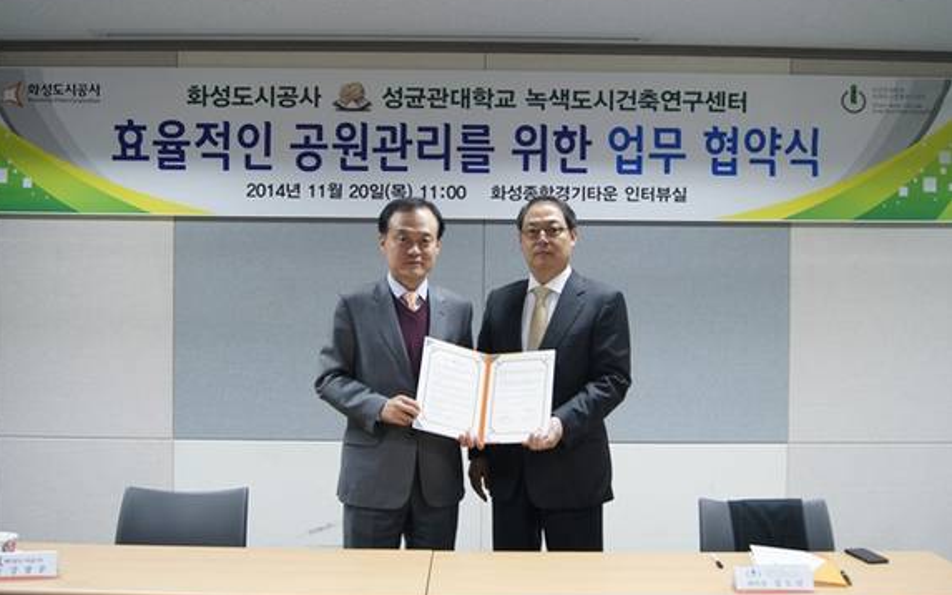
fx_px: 882
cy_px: 296
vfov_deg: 37.3
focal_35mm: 34
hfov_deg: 56.7
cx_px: 472
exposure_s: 1/40
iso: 800
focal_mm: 22
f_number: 4
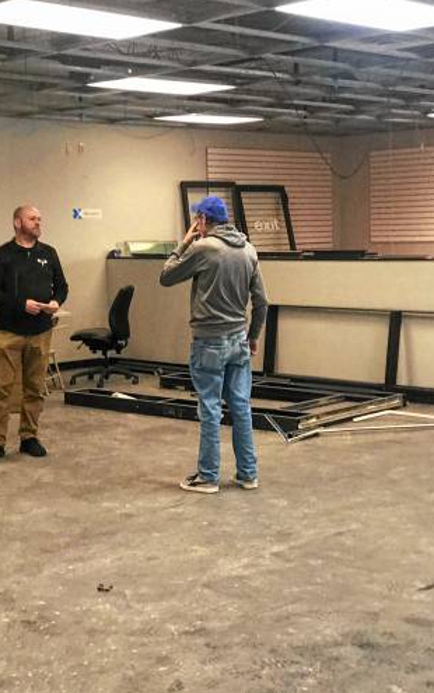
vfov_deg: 33.5
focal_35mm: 61
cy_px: 346
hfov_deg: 21.3
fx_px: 1153
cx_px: 188
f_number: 2.8
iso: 160
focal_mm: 6.6
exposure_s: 1/60
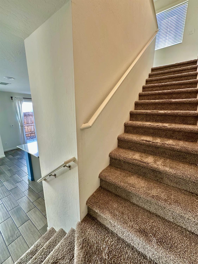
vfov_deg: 102.1
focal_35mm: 14
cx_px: 99
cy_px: 132
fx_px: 107
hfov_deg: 85.7
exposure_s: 1/60
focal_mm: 2.22
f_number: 2.2
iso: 200
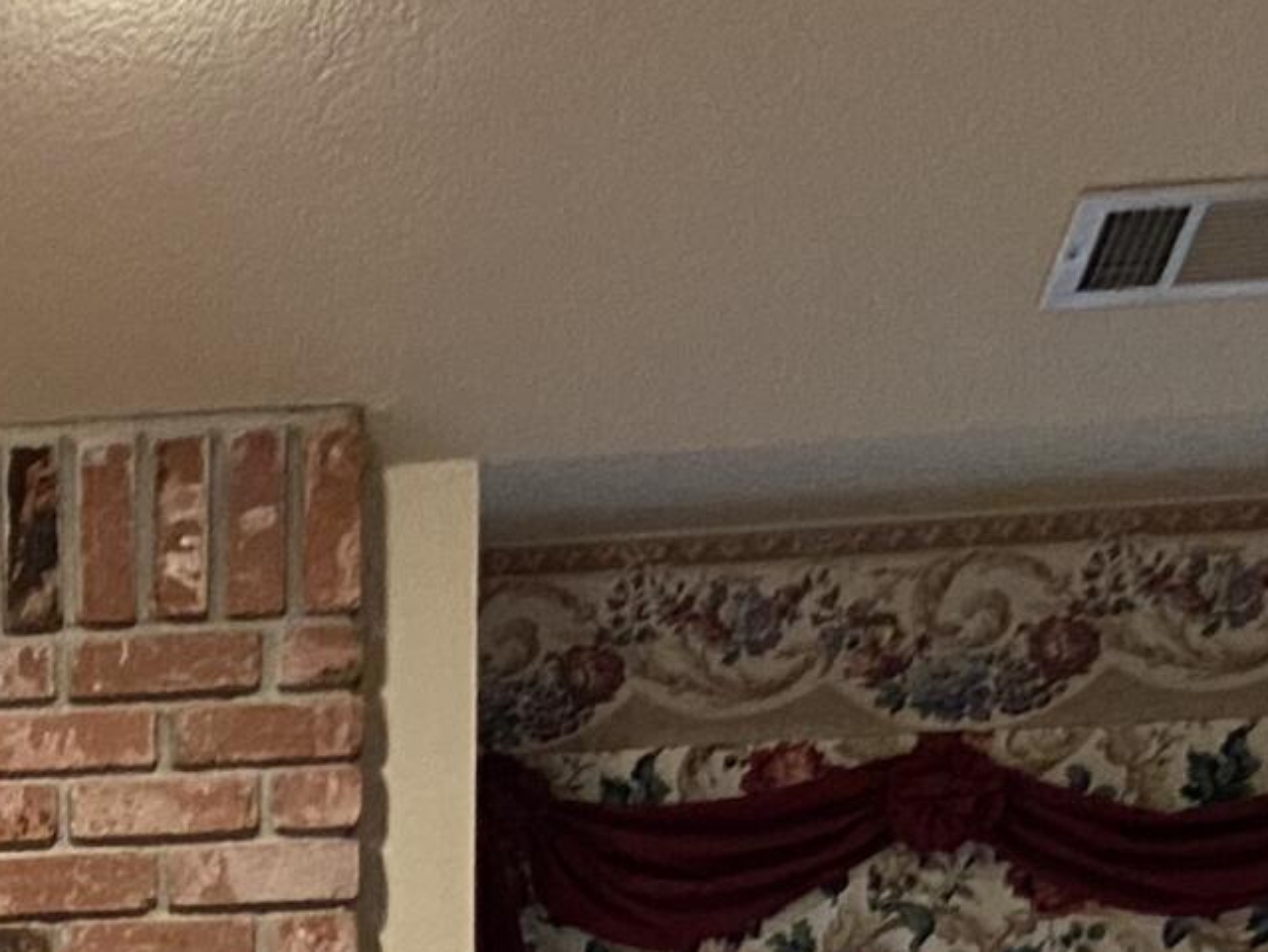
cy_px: 1527
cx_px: -921
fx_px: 4471
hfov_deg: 14.4
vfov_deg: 11.5
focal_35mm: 122
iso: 500
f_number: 1.8
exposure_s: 1/40
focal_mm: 4.25
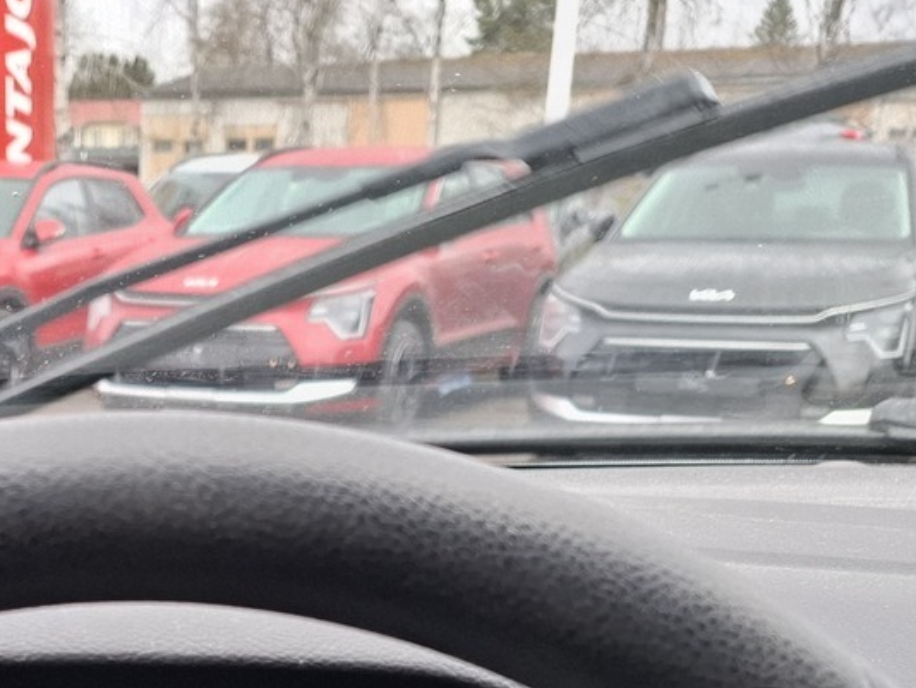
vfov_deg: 21.3
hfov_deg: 29.6
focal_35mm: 62
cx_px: 57
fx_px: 1641
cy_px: 909
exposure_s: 1/178
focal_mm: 5.54
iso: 50
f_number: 1.8
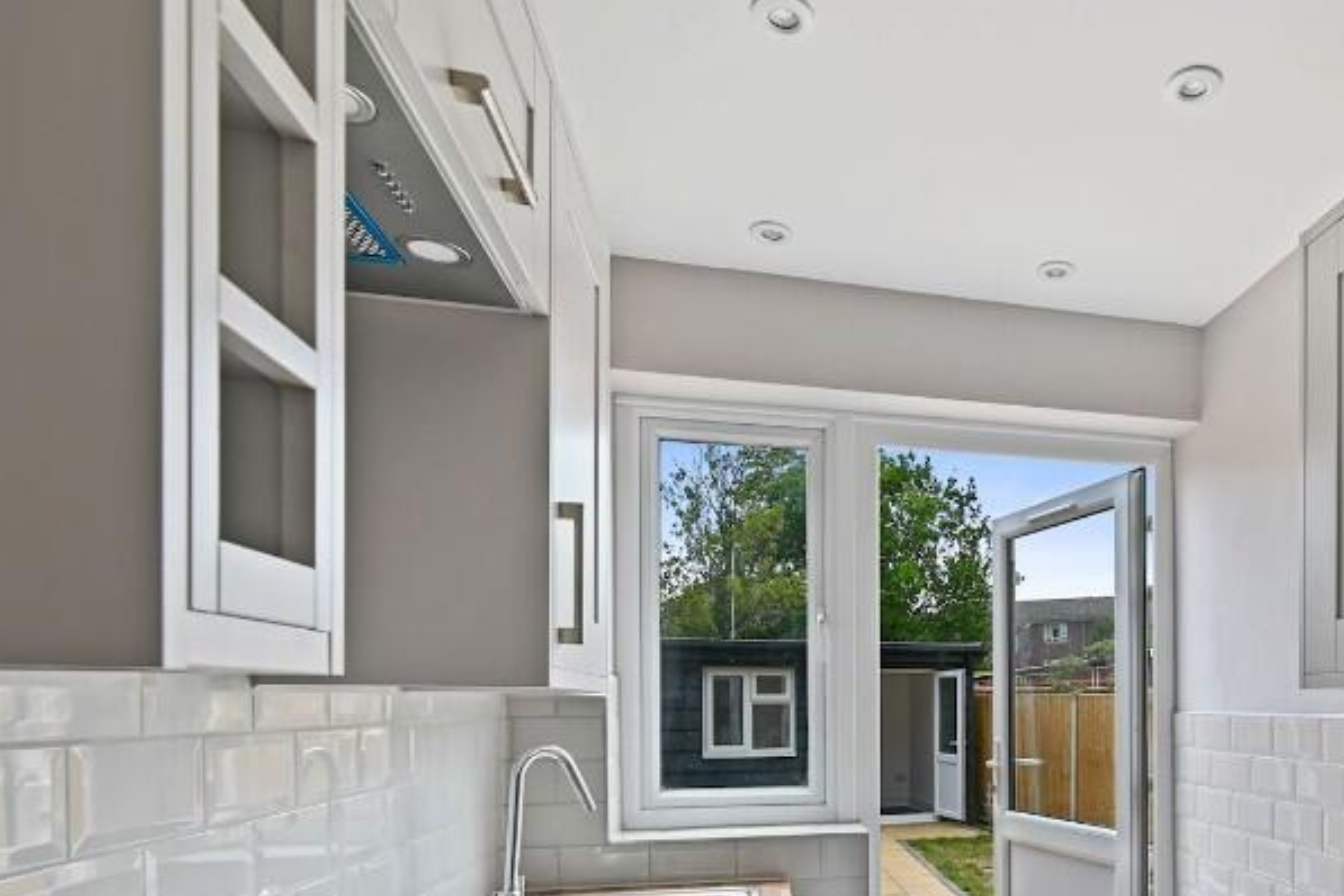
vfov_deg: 49.8
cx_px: 997
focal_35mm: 24
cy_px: 726
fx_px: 896
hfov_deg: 69.2
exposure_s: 1/5
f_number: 7.1
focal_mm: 14
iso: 100
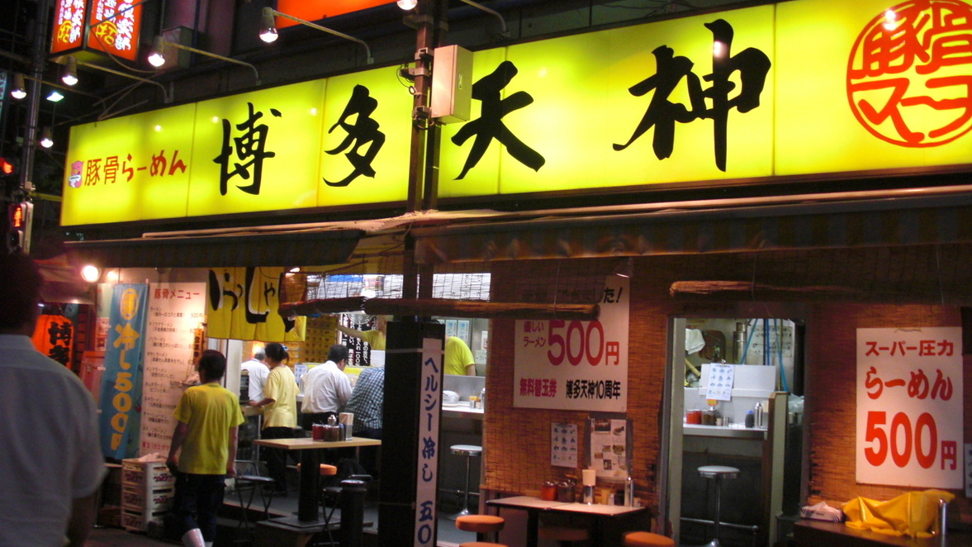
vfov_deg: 29.7
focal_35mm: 40
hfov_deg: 50.5
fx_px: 1031
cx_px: 482
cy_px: 256
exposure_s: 1/60
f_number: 2.8
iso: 200
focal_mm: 6.3
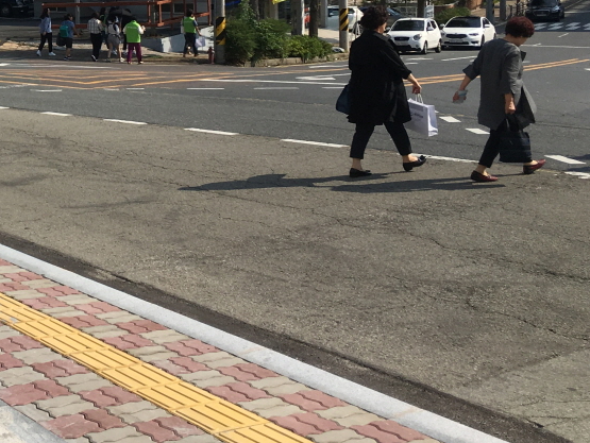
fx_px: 1211
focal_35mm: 71
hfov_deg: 25.3
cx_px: -66
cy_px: 1
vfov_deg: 20.1
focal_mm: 4.15
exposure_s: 1/2024
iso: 25
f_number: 2.2
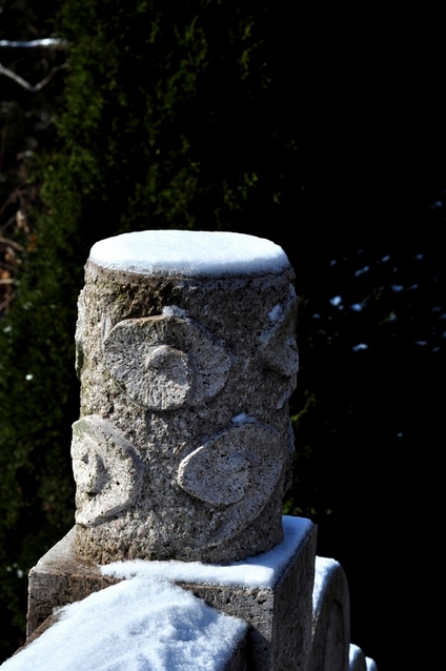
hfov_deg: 14.5
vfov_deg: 21.7
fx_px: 1751
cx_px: 193
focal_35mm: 94
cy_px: 418
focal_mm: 50
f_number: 8
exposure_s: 1/500
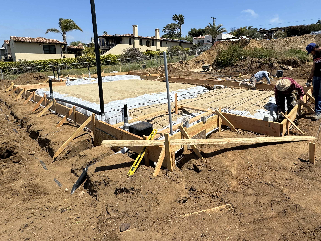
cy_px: 88
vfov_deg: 64.8
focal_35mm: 20
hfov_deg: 80.9
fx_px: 185
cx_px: 191
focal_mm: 2.22
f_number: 2.2
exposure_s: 1/3106
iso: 50
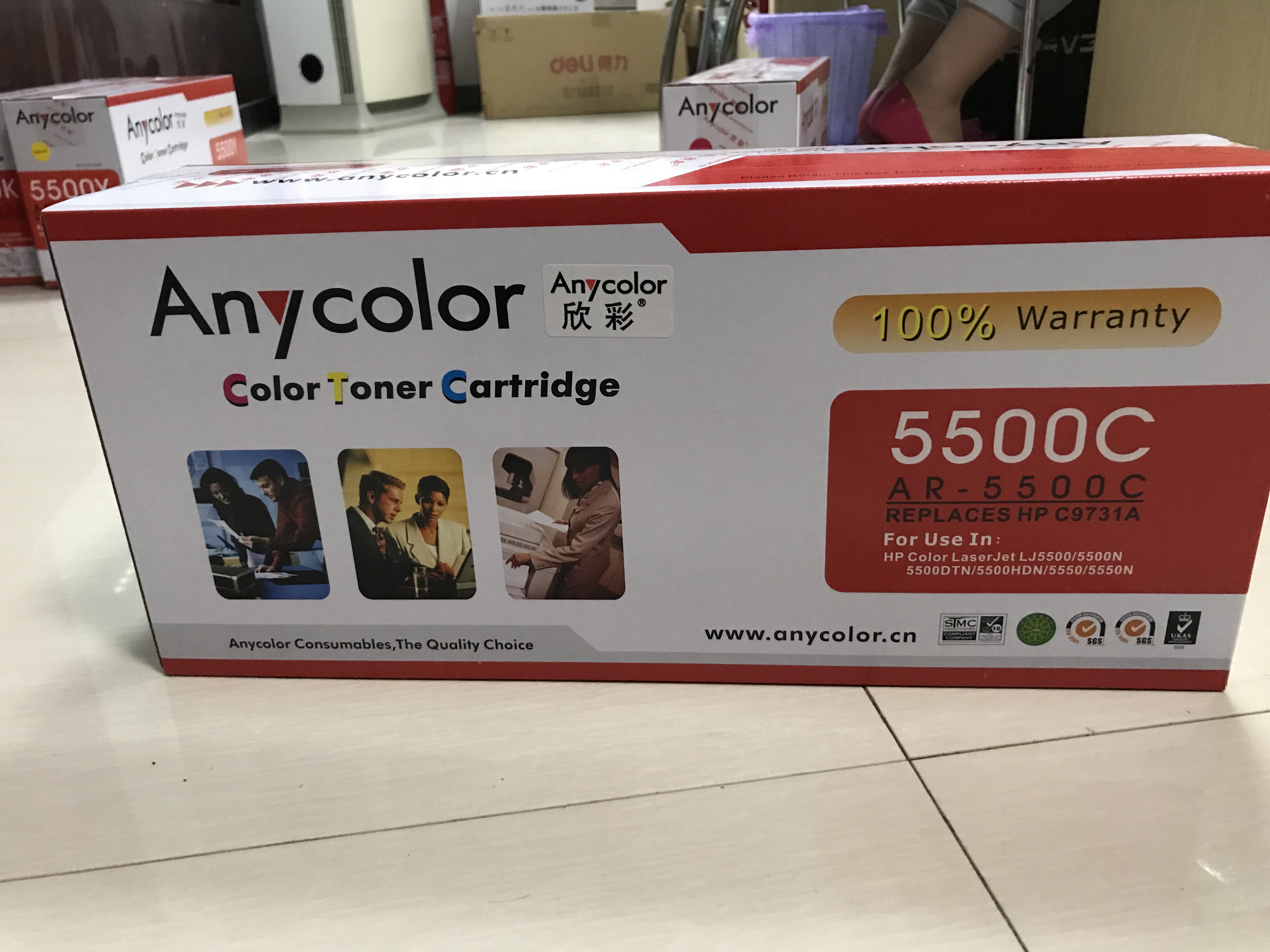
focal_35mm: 28
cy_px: 476
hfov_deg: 63.4
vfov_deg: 49.7
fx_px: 1027
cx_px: 635
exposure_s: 1/12
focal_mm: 3.99
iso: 100
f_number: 1.8
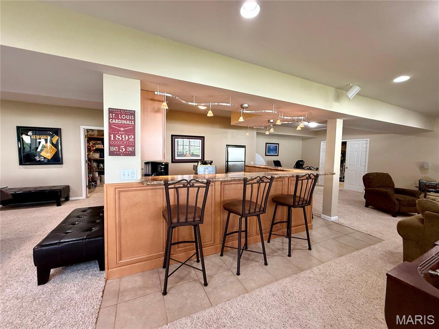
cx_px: 220
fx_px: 178
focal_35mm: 14
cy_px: 164
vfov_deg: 85.7
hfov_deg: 102.1
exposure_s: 1/120
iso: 320
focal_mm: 2.22
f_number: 2.2
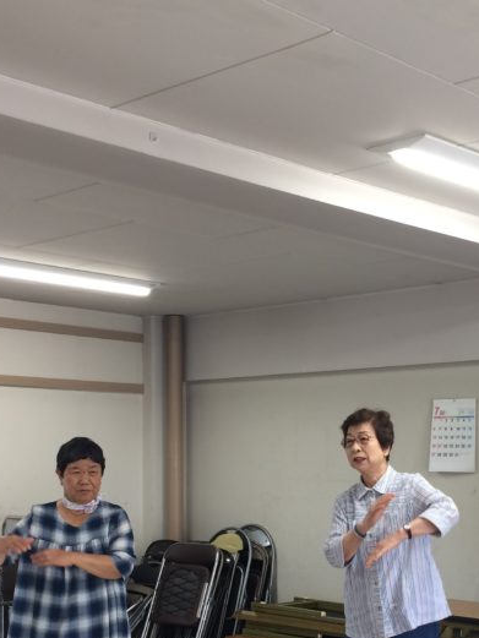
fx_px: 1051
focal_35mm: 57
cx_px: 376
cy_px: 509
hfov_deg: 25.3
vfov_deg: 32.8
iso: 40
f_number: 2.2
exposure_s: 1/30
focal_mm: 4.15
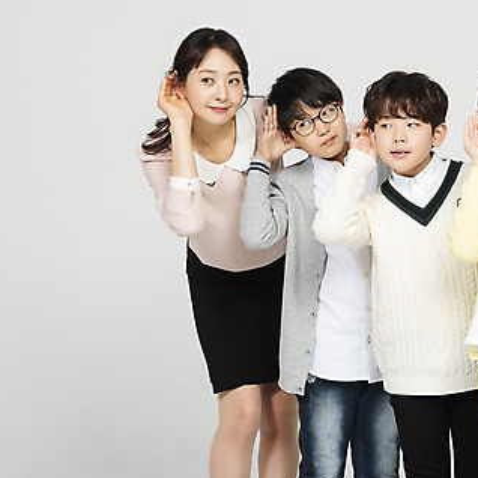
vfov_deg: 15.5
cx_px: 362
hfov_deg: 15.5
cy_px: 185
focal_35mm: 112
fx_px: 1750
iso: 100
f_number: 18
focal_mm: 70
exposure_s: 1/125
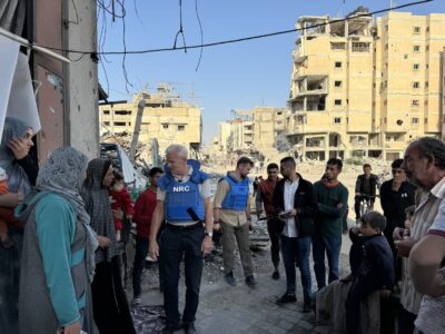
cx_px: 222
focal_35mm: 24
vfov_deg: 56.8
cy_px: 167
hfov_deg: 71.6
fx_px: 309
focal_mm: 6.76
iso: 80
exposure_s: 1/3096
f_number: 1.78
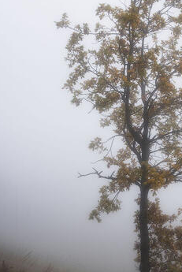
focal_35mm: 66
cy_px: 132
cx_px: 149
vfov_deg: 30.5
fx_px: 499
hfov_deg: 20.4
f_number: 9
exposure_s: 1/250
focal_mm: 38
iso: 250
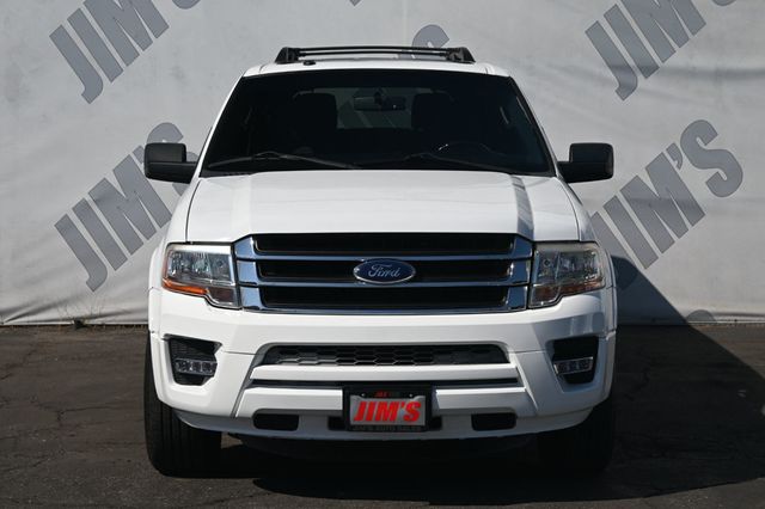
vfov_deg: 19.3
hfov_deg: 28.7
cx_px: 382
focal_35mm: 70
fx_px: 1497
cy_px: 254
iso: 100
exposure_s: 1/400
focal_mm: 47
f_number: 7.1
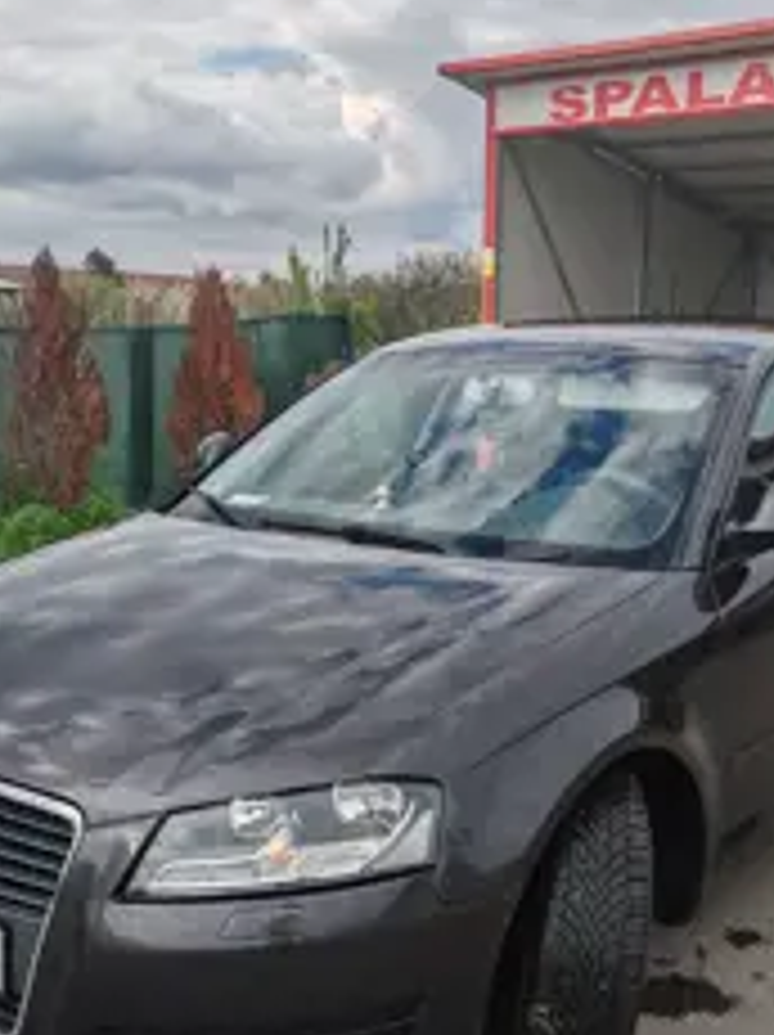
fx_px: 1404
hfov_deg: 30.8
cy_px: 612
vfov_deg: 40.3
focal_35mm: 47
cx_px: 405
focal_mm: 6.12
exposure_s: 1/380
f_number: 1.9
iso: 50
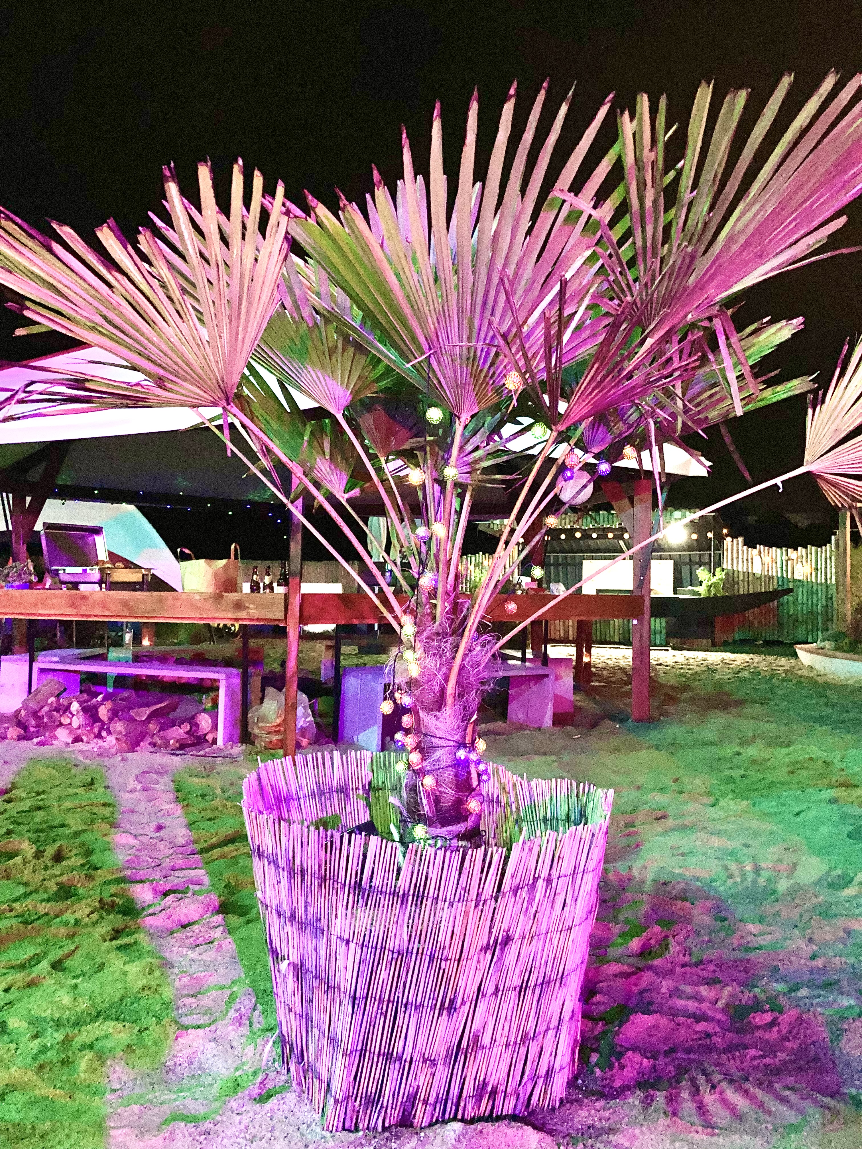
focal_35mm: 28
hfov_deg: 49.7
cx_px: 431
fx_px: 930
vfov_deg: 63.4
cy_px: 574
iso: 800
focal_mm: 3.99
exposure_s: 1/4
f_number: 1.8
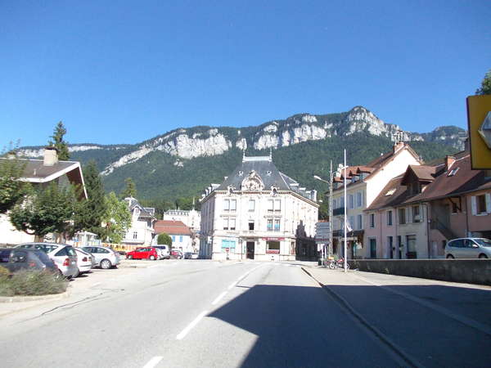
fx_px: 397
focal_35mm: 28
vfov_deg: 49.7
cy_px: 184
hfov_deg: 63.4
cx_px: 246
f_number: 5.4
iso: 80
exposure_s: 1/320
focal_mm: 4
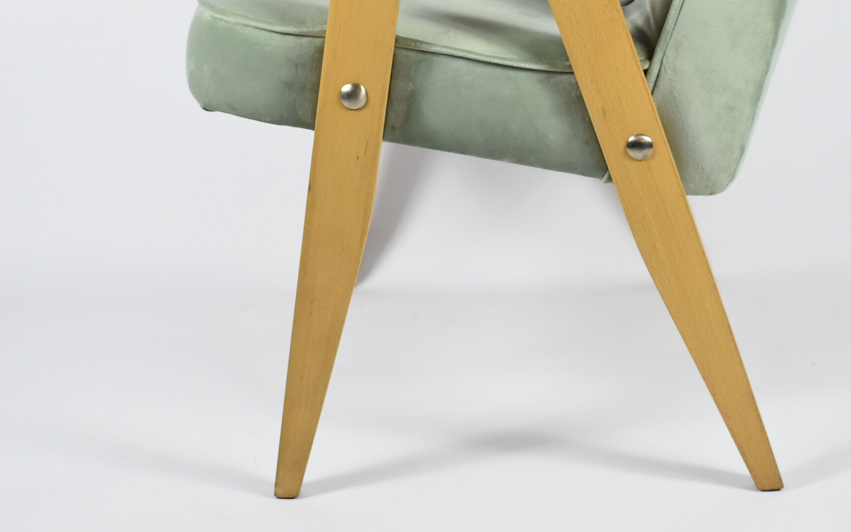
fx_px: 1971
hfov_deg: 24.4
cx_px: 446
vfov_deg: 15.2
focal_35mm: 85
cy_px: 84
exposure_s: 1/125
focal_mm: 32
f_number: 5
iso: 800
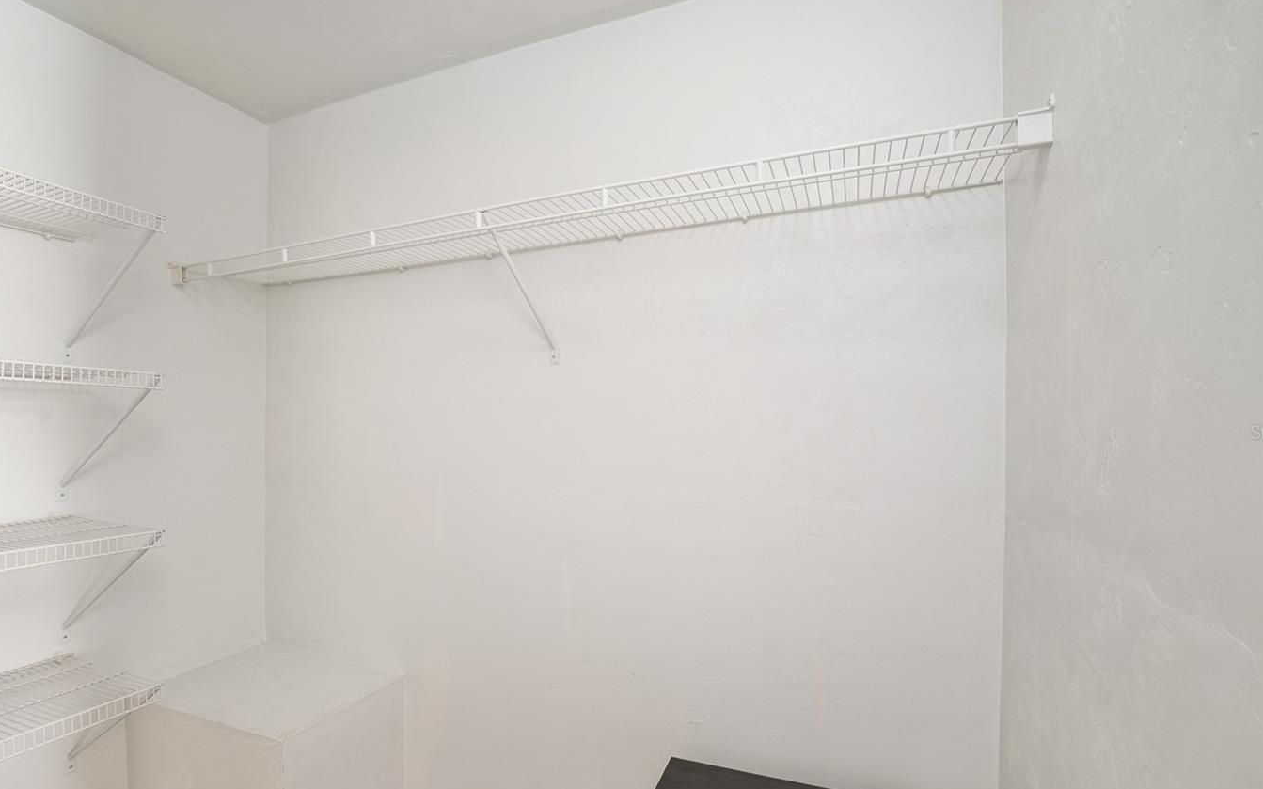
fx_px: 585
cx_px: 582
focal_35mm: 17
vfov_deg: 67.8
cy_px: 432
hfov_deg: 94.2
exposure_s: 1/2.5
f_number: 7.1
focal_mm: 14
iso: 640
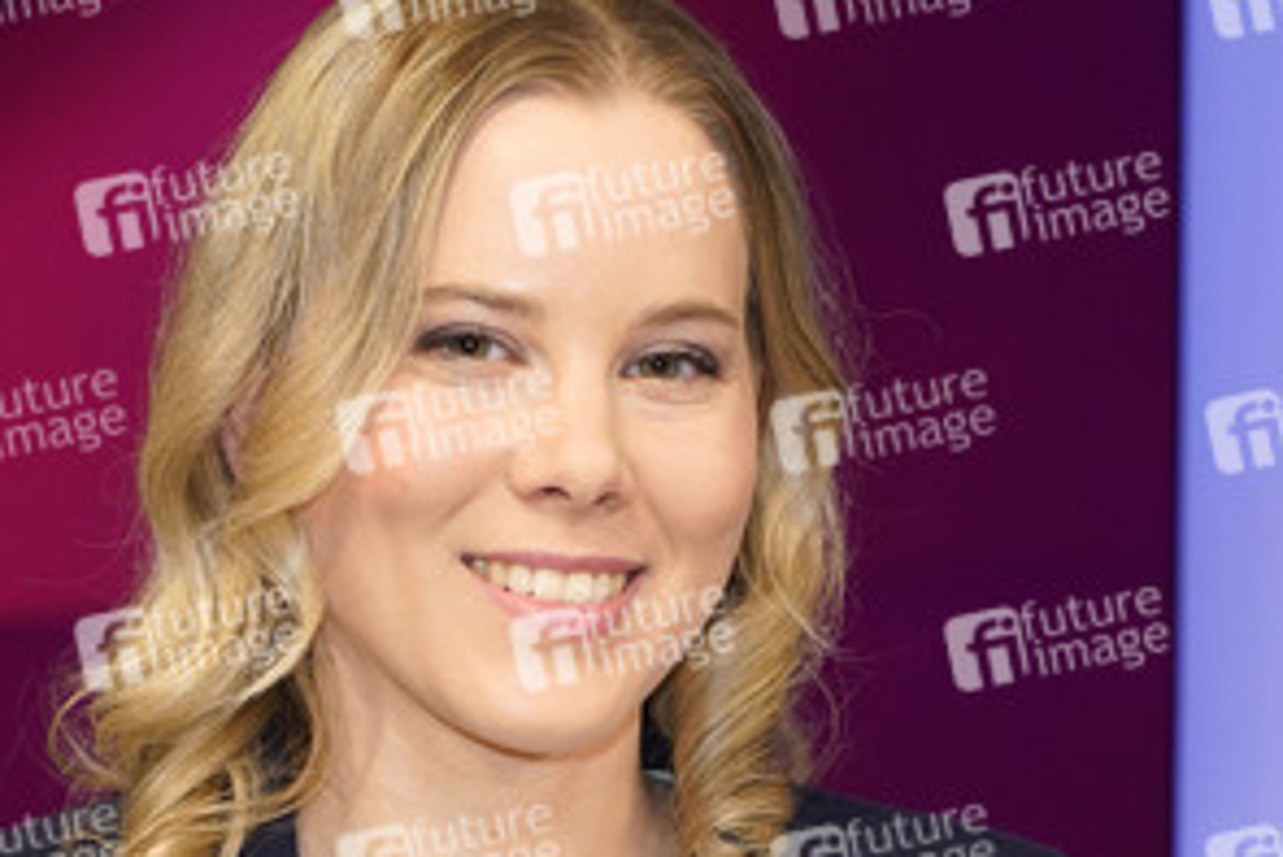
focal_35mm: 87
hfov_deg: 23.3
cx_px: 507
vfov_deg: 15.7
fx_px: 3102
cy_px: 531
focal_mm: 57
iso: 2000
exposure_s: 1/160
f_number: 5.6
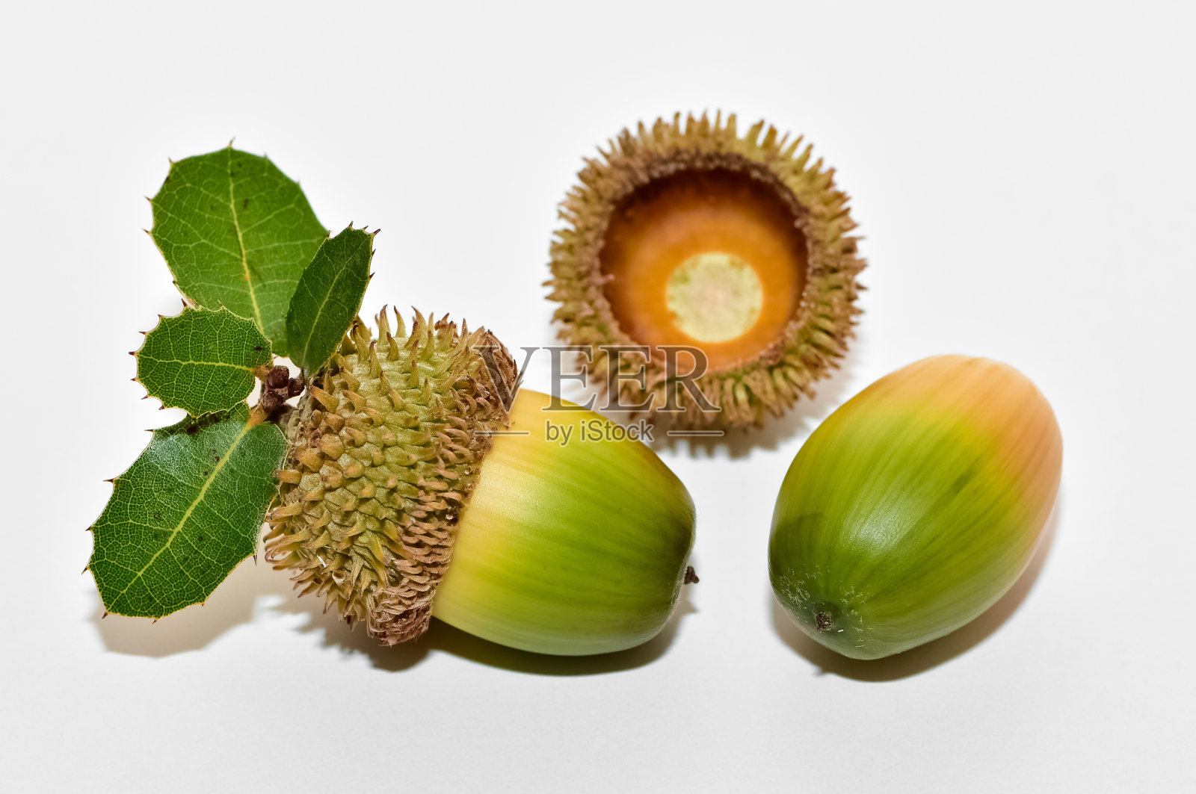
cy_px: 397
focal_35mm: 157
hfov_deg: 13.1
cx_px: 598
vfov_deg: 8.7
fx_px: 5210
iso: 200
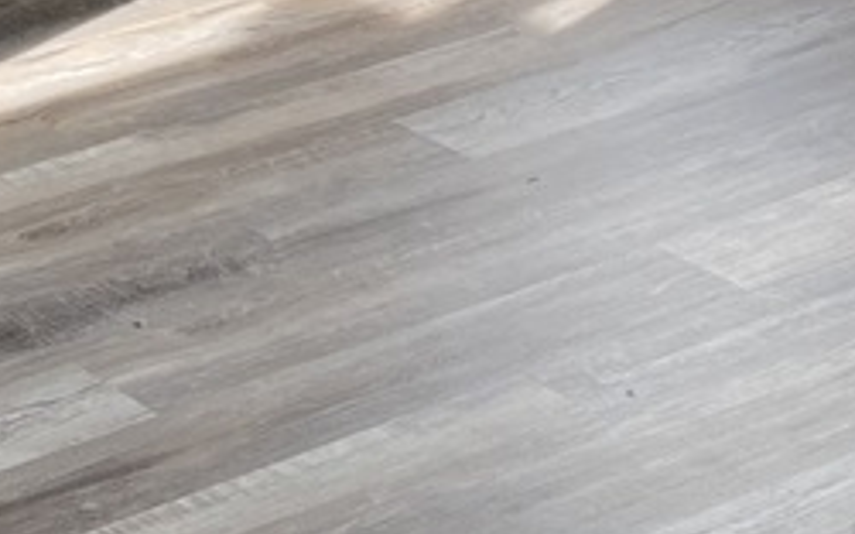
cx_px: 602
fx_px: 3703
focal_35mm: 159
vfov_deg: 7.7
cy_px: -746
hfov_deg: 13.1
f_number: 1.6
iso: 32
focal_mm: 4.2
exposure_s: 1/191
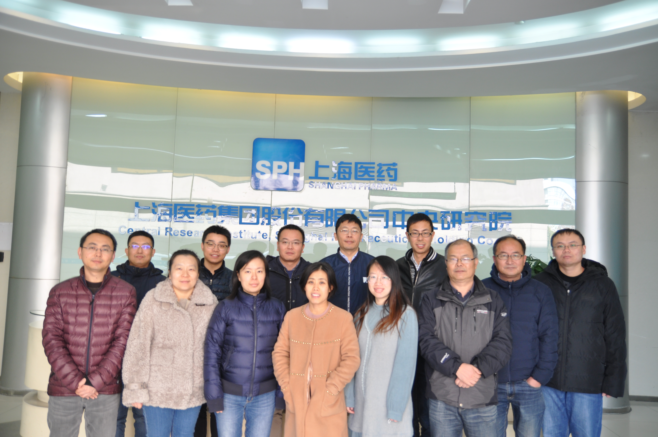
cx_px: 329
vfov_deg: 43.5
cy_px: 218
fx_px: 548
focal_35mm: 30
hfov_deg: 62.0
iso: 400
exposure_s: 1/80
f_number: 4.5
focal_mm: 20
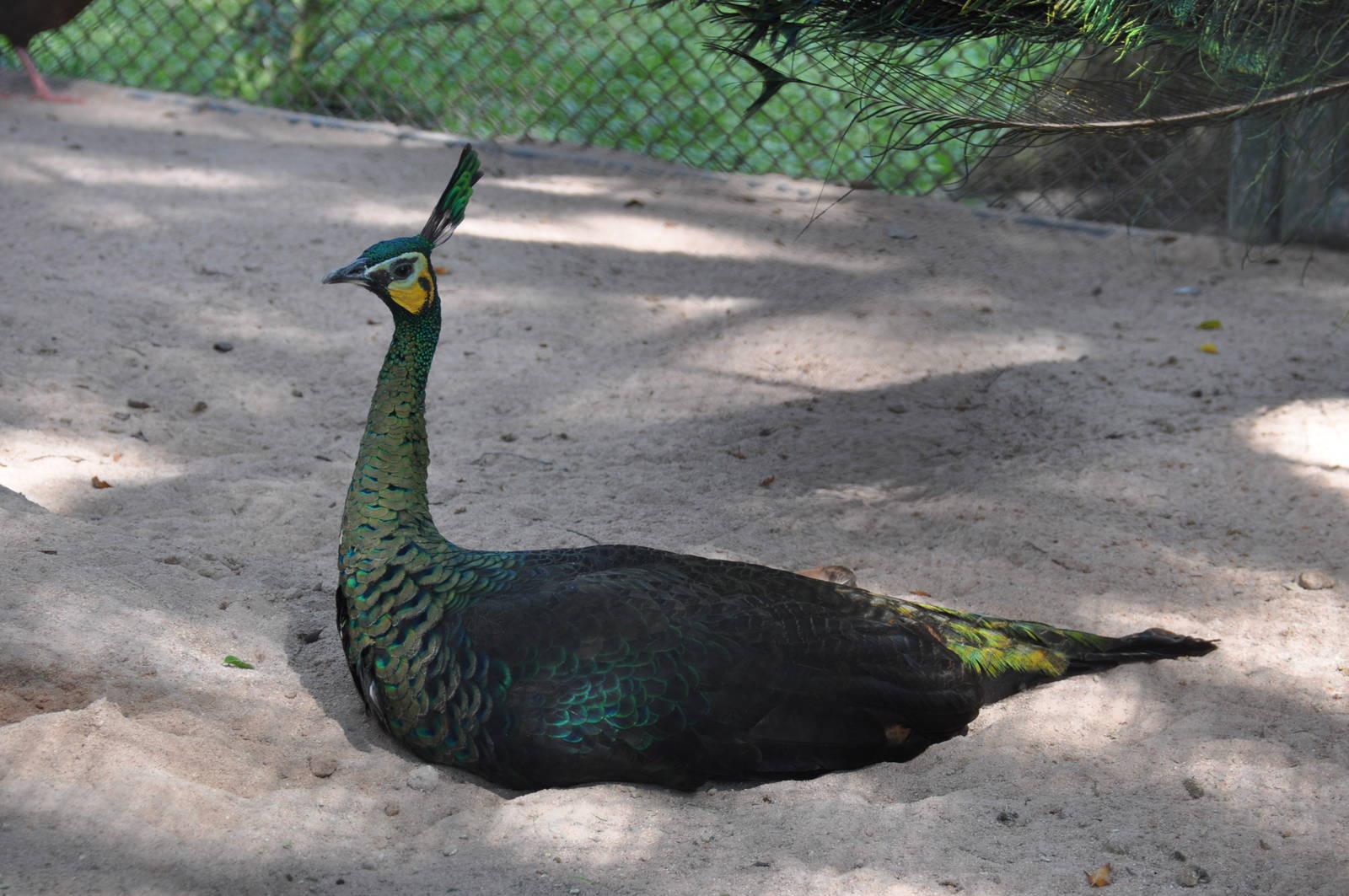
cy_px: 448
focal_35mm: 123
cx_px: 674
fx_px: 4604
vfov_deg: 11.1
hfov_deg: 16.7
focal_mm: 82
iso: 320
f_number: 5.6
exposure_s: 1/125
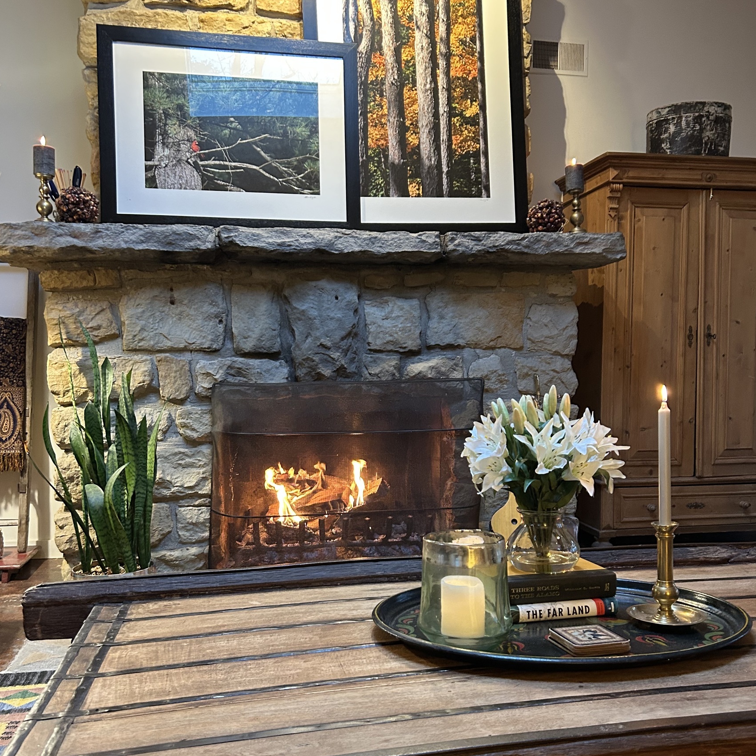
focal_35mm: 31
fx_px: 766
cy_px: 425
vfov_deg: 52.4
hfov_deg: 52.5
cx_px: 377
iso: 400
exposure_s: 1/60
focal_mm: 5.7
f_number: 1.5
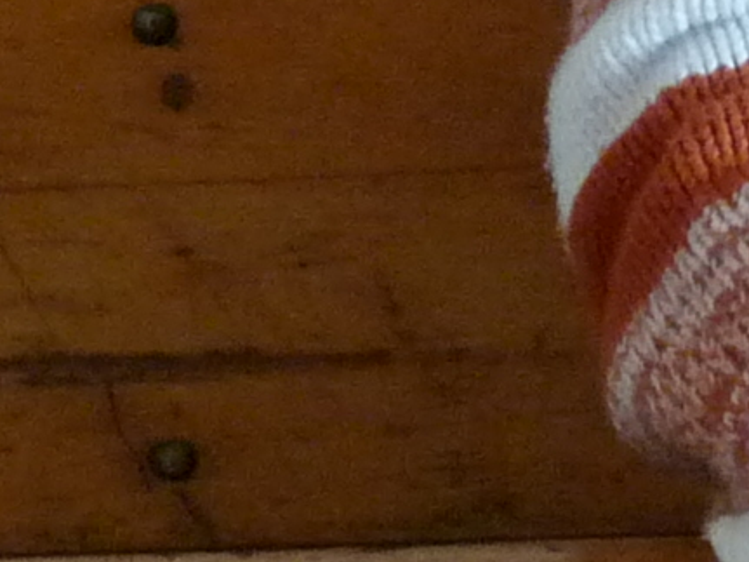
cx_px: 1279
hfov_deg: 9.7
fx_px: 4218
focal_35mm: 195
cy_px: -37
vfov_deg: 7.6
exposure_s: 1/30
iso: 400
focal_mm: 4.8
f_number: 2.8
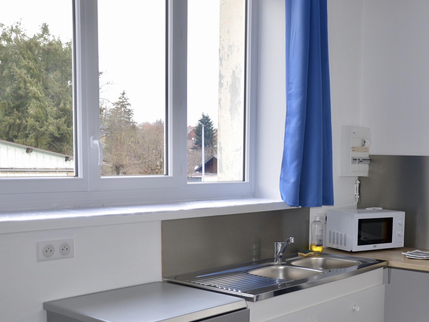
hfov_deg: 42.3
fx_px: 533
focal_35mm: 43
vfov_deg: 33.2
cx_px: 331
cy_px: 227
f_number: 3.5
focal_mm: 18
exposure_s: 1/60
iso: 200
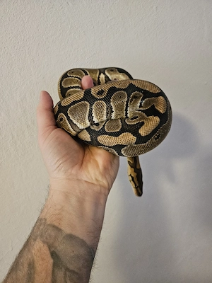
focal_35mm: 23
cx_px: 106
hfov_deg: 58.9
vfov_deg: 73.9
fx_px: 188
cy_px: 142
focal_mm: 5.4
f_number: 1.8
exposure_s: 1/33.4
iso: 640
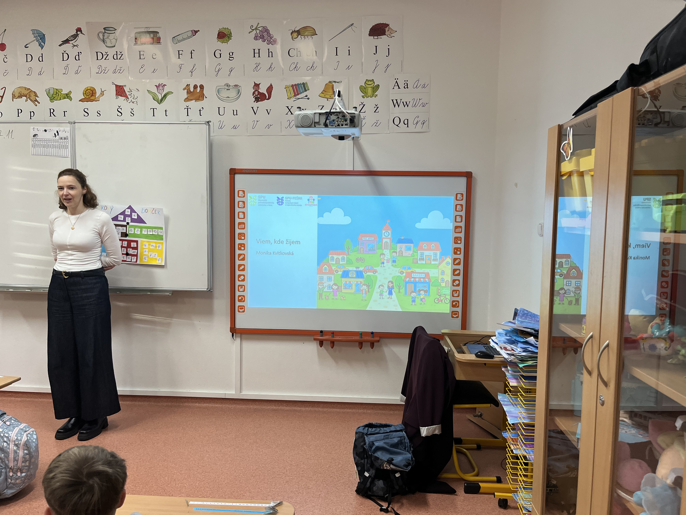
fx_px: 515
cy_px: 258
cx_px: 343
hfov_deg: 67.3
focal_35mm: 26
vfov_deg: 53.1
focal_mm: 5.1
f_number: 1.6
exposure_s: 1/120
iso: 125
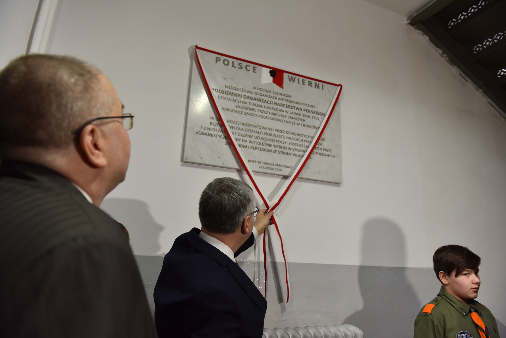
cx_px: 253
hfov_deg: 73.7
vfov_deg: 53.2
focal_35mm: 24
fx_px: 337
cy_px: 169
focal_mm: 24
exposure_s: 1/60
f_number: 3.5
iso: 800
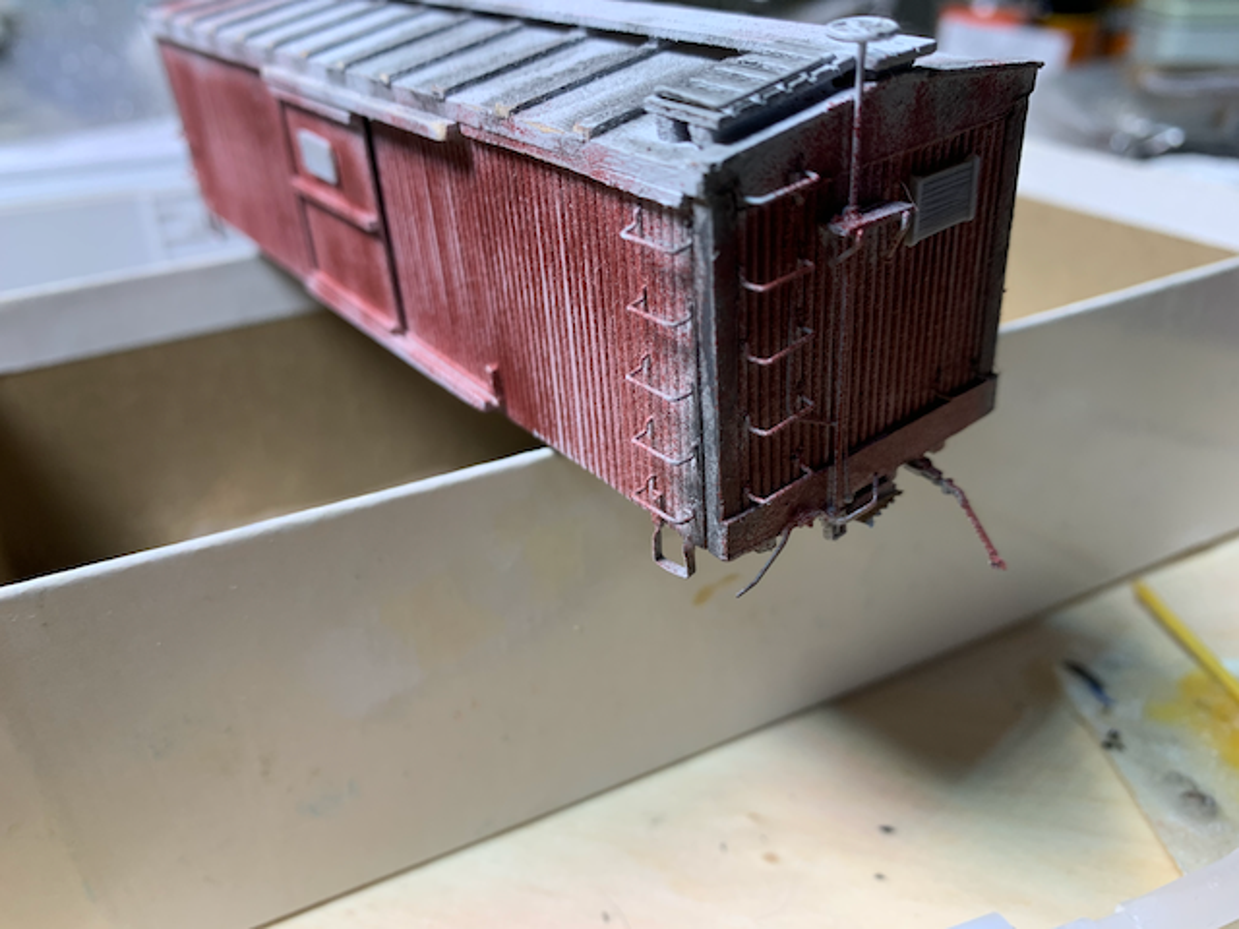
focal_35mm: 26
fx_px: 931
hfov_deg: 67.3
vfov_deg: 53.1
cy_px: 464
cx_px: 620
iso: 32
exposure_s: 1/120
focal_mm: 4.25
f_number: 1.8
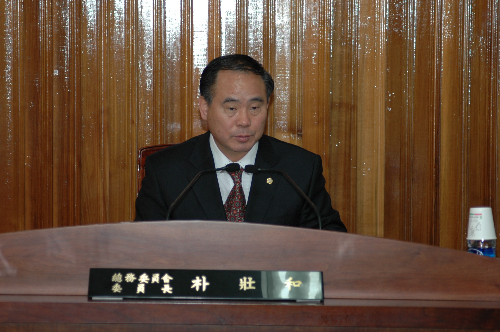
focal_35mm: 158
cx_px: 250
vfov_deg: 8.7
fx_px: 2185
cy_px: 166
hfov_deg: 13.1
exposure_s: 1/60
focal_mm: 105
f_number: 4.2
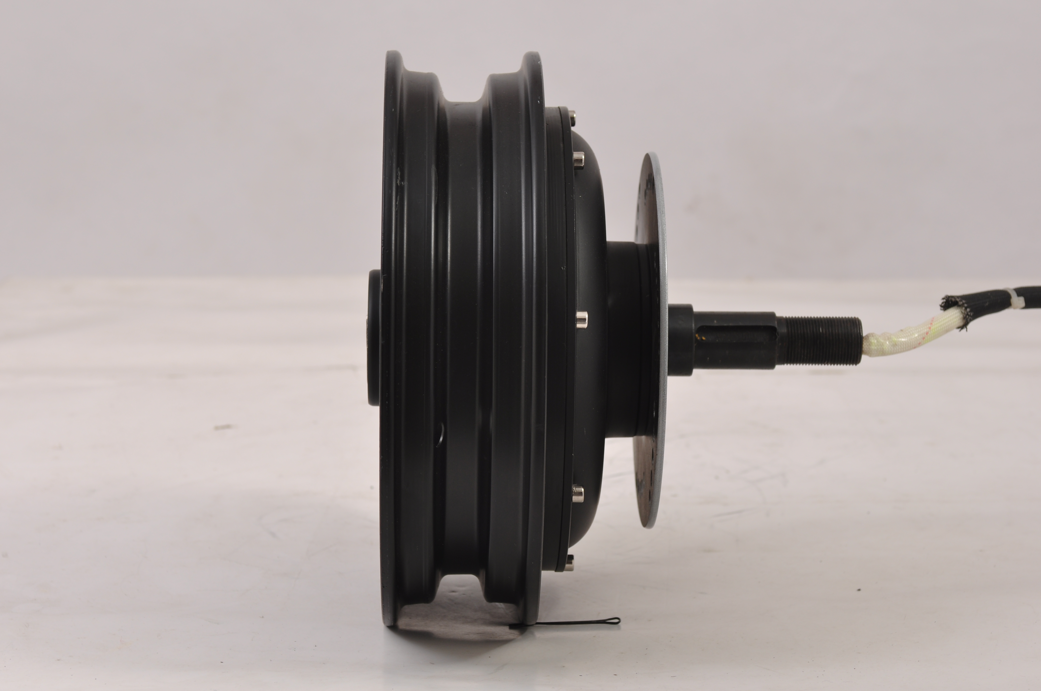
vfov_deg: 14.7
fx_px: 2686
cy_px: 346
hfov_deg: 21.9
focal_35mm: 93
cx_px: 520
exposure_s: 1/80
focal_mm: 62
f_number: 10
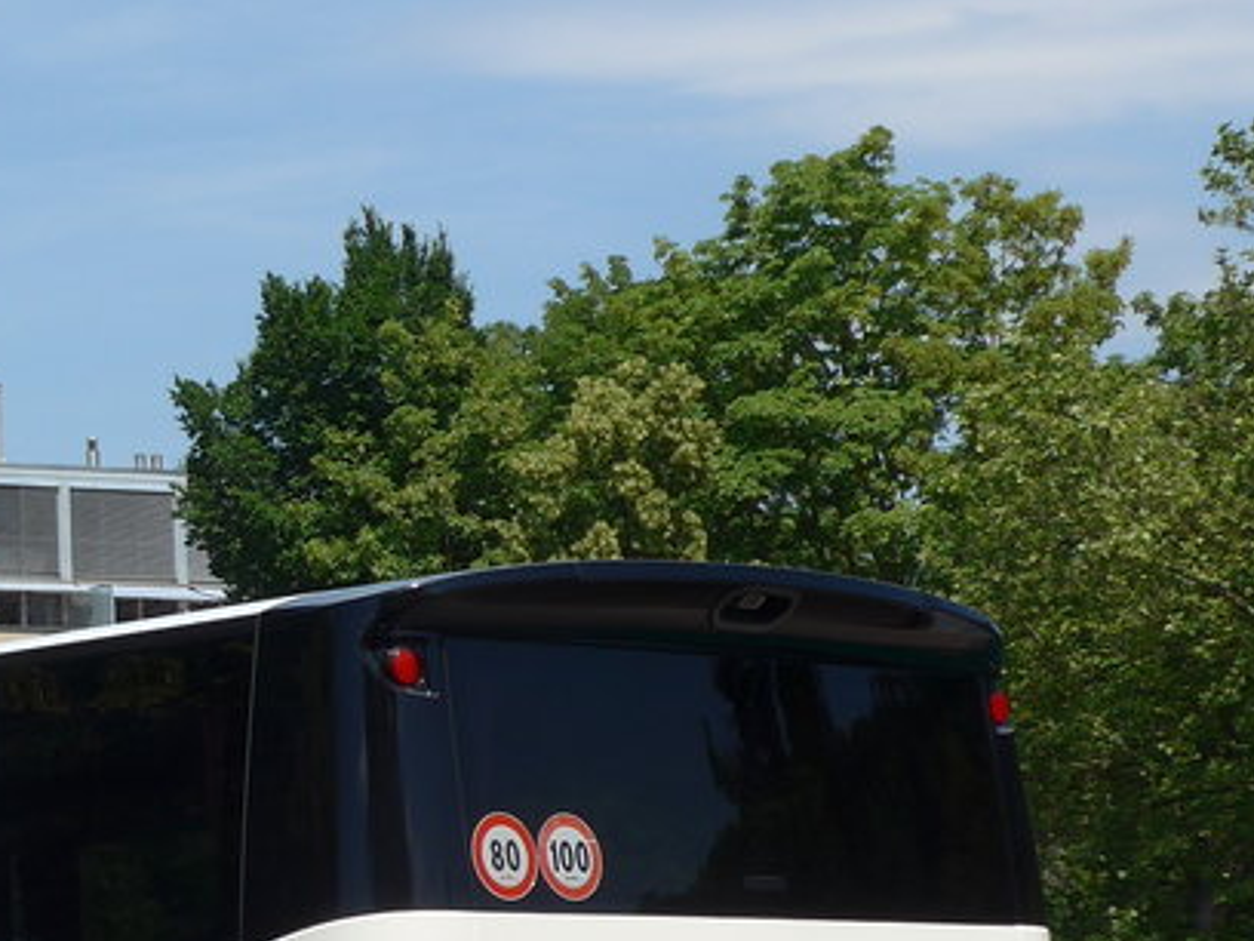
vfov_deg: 10.2
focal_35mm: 144
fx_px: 5217
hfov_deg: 13.3
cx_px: -314
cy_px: 861
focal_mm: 10.1
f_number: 3.2
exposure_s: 1/1300
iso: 80
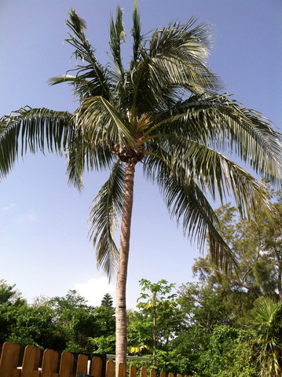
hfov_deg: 40.6
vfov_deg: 52.7
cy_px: 188
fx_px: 381
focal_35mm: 35
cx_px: 141
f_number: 2.8
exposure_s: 1/968
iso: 80
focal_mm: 3.85
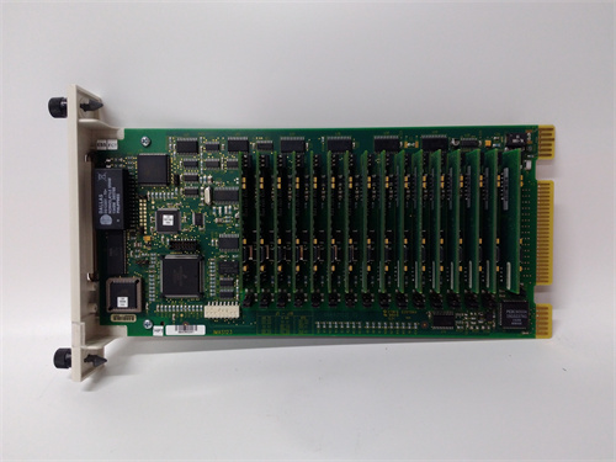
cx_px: 308
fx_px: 480
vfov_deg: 51.4
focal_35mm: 27
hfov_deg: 65.3
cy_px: 231
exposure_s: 1/33
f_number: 2
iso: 246
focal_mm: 3.79
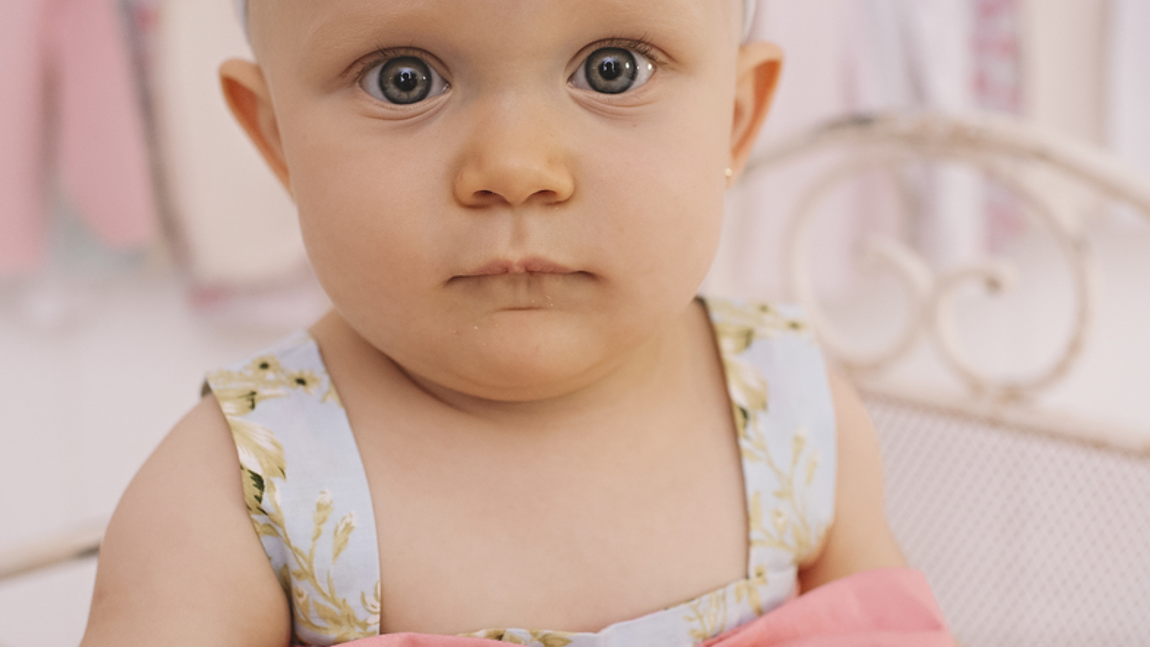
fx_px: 1708
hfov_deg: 37.2
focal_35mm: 56
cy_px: 237
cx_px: 604
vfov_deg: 21.4
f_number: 3.5
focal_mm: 35
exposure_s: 1/250
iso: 500
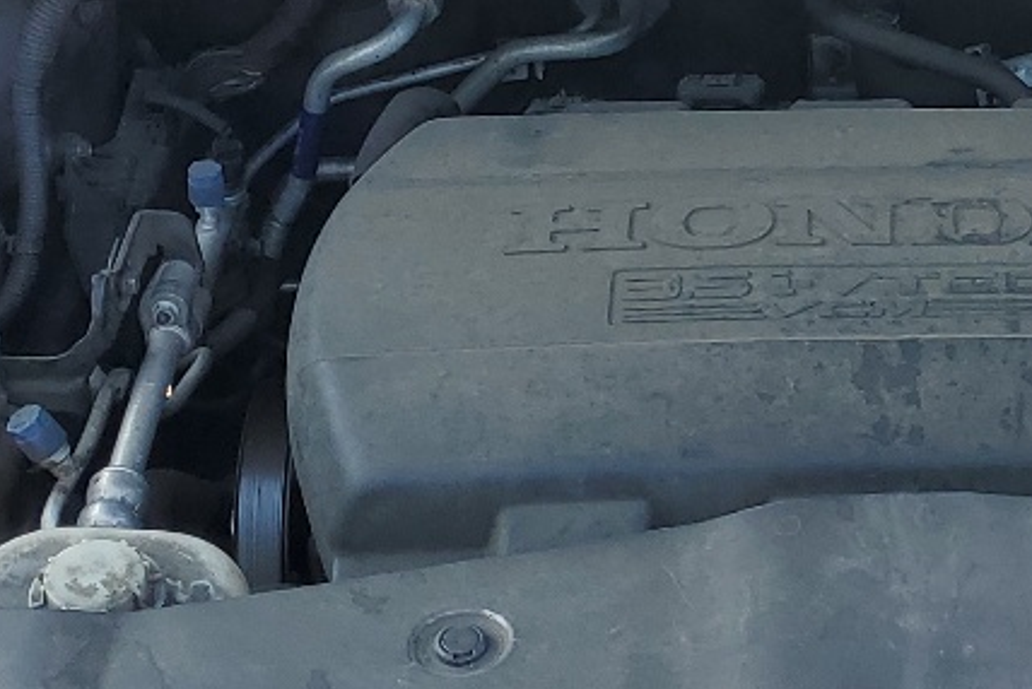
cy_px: 130
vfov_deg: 13.5
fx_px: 2897
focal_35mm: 101
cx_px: 1068
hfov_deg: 19.5
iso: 50
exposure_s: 1/556
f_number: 1.5
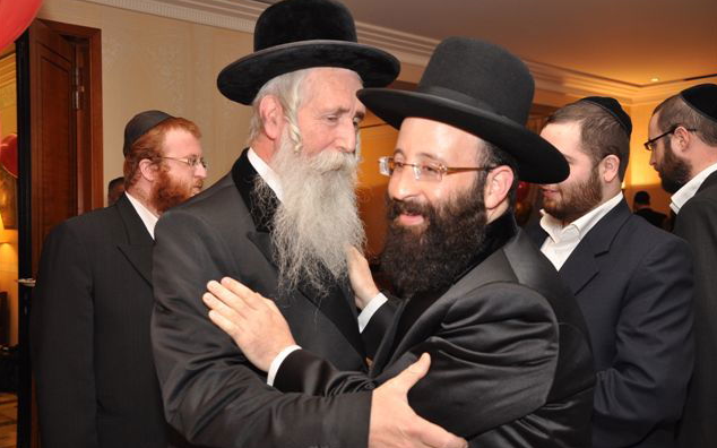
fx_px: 752
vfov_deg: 33.1
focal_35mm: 39
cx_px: 357
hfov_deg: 51.0
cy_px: 212
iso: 500
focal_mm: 25
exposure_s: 1/60
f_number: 4
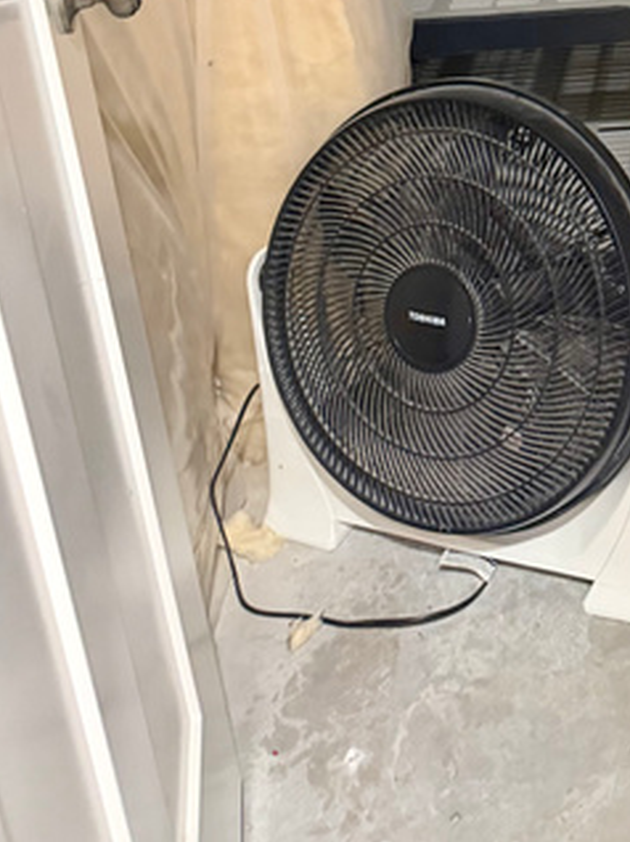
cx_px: 733
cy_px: -167
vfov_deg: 28.8
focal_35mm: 58
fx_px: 1409
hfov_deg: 23.3
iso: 800
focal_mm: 6.76
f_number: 1.78
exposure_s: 1/40
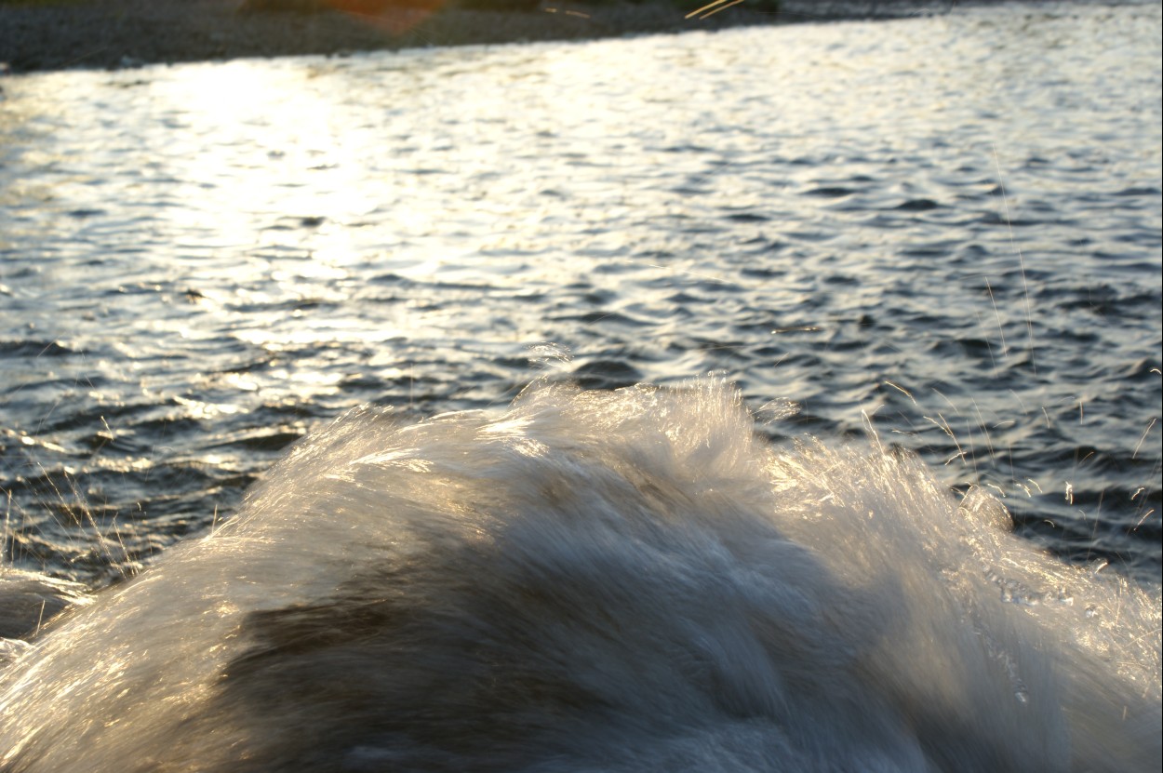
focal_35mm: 75
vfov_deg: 18.1
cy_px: 386
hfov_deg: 27.0
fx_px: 2421
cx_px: 582
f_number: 13
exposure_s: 1/25
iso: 100
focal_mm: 50
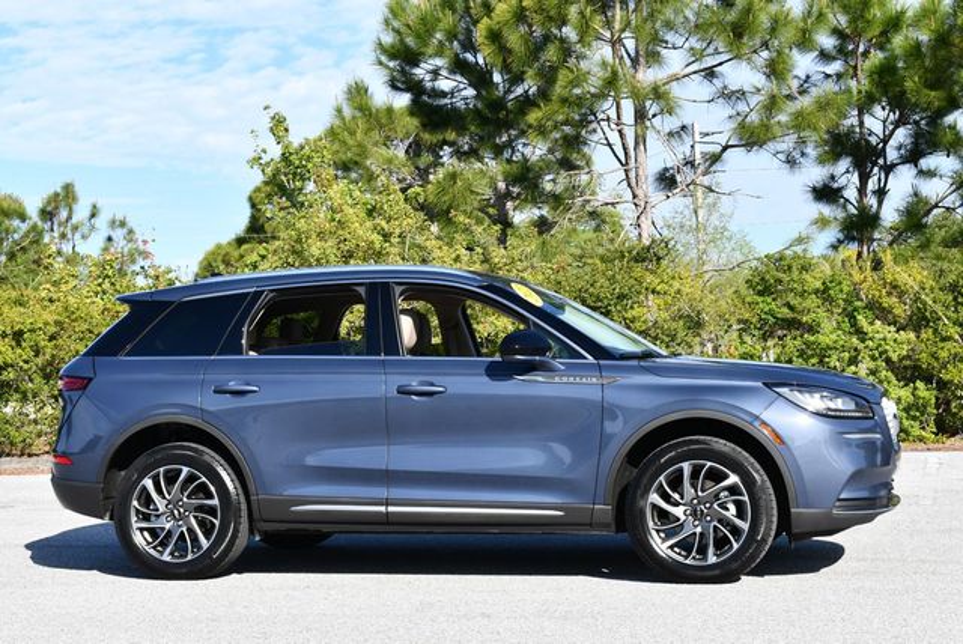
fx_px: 1714
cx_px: 482
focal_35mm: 64
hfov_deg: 31.4
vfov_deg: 21.3
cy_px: 322
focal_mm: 32
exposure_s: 1/250
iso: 180
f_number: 8
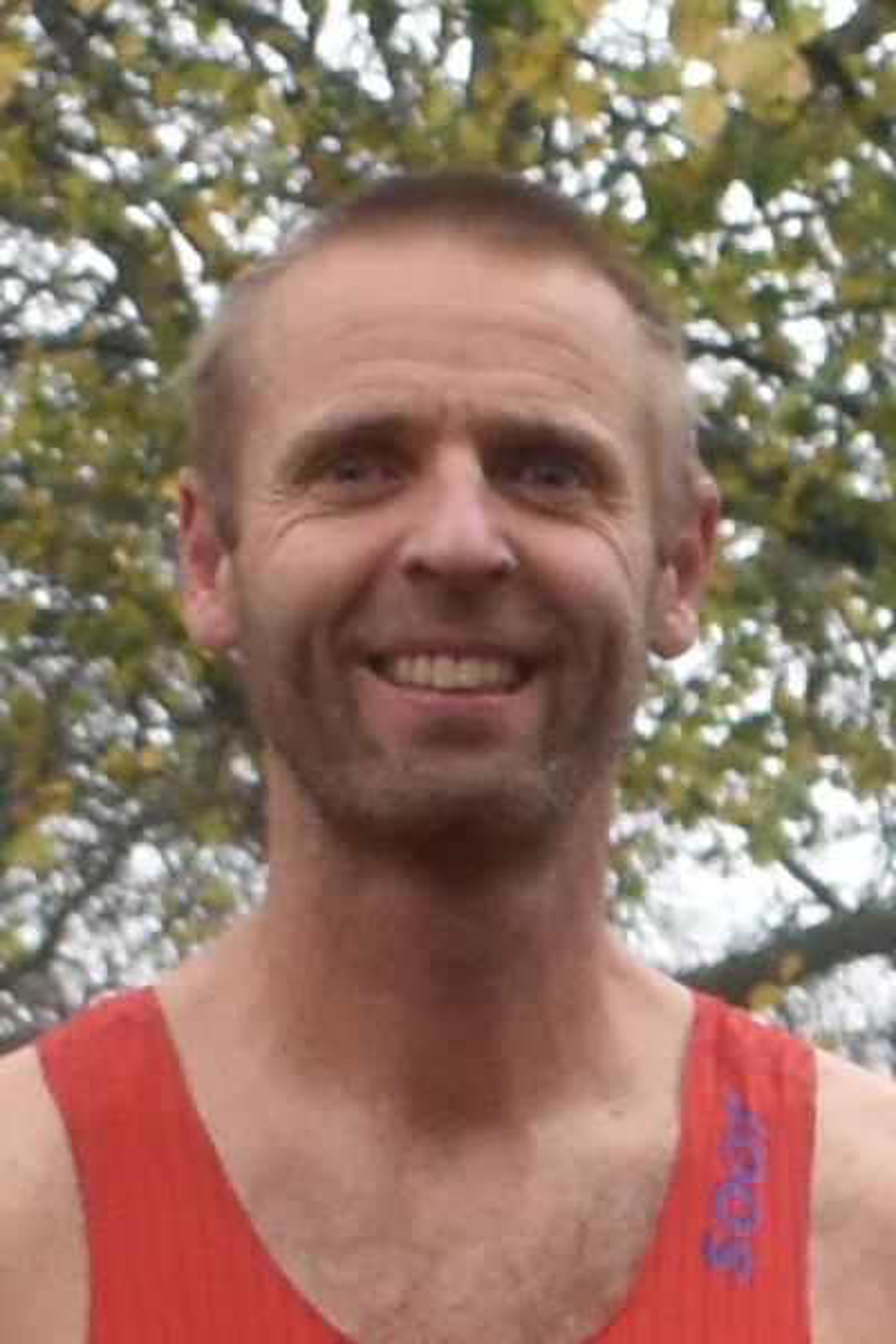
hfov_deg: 47.9
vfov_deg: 67.4
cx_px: 448
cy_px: 672
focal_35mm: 27
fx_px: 1008
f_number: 3.5
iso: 900
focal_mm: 18
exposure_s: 1/125
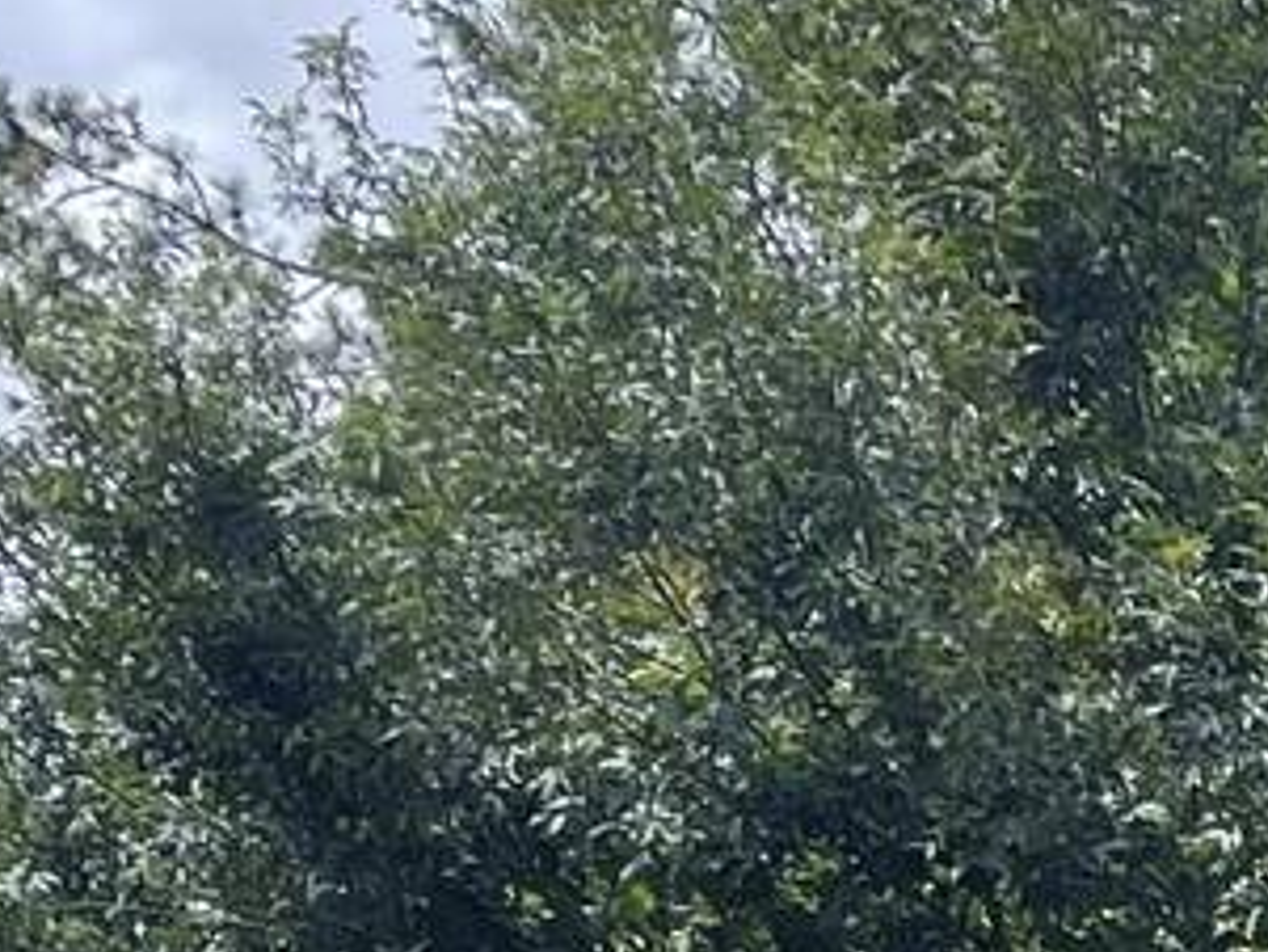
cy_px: 1938
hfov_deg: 10.0
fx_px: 6486
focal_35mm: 177
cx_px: 2831
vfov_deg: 8.0
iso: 32
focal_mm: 5.1
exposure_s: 1/1553
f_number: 1.6
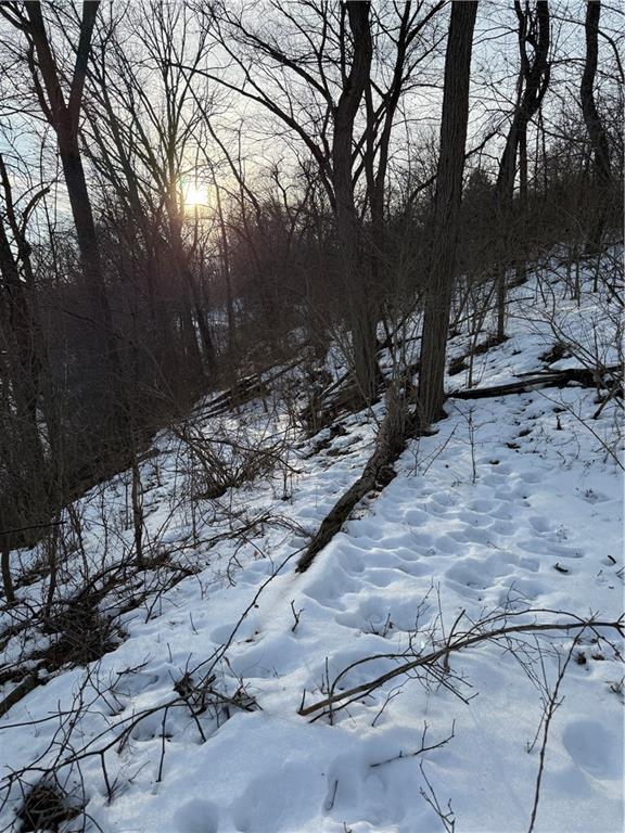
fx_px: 578
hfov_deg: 56.8
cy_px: 416
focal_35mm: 24
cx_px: 312
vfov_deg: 71.6
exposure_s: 1/3279
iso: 100
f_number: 1.78
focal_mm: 6.76
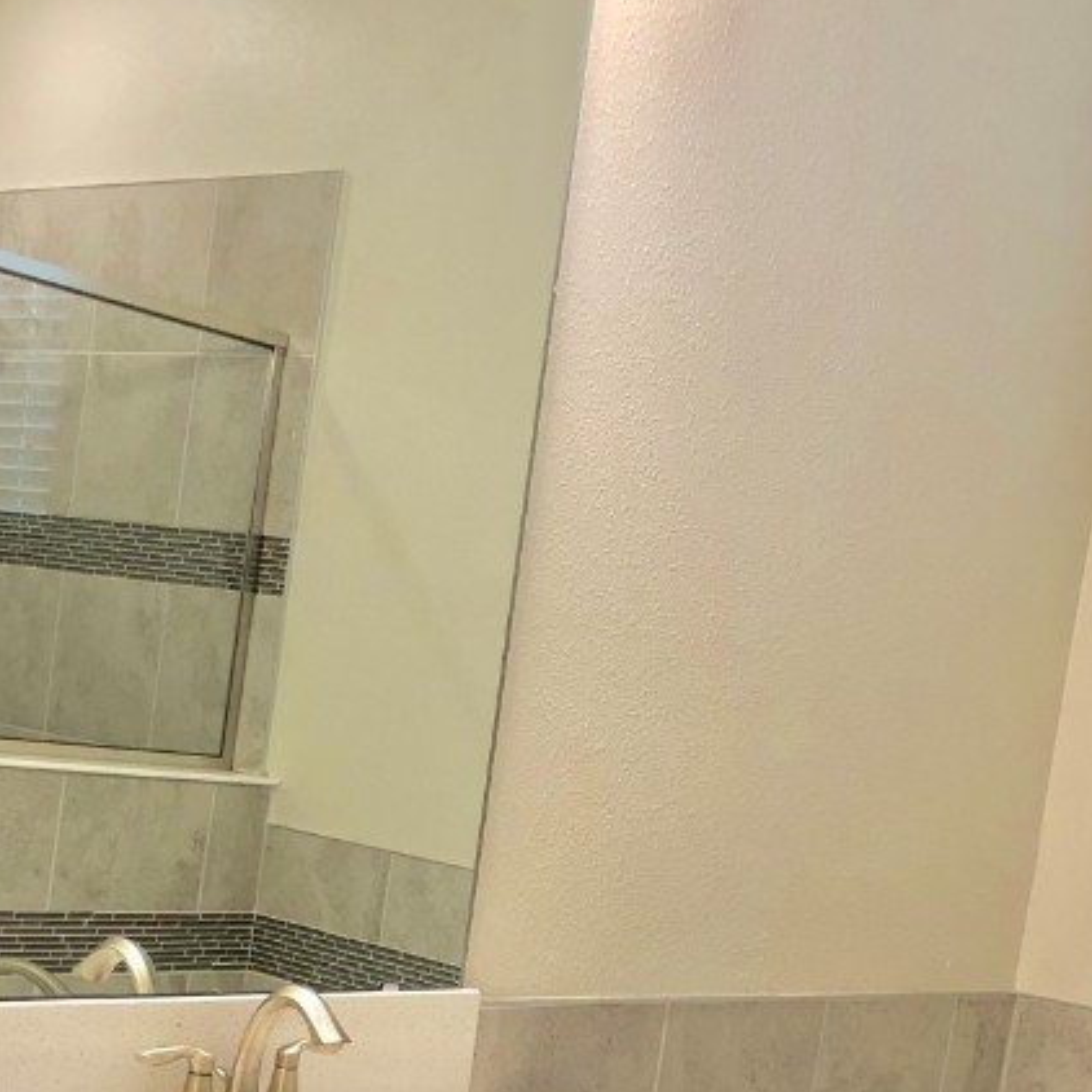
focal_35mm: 60
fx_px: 2141
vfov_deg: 27.8
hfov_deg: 28.6
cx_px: 536
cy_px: 932
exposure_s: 1/40
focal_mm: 4
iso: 25
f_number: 1.8
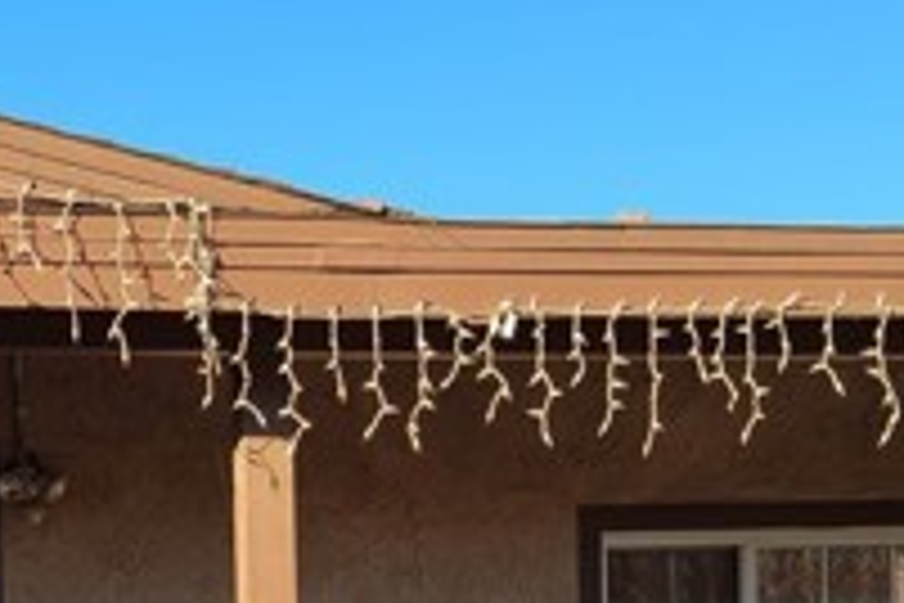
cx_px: 4
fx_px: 2159
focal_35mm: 86
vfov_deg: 14.7
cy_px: 936
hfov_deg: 22.7
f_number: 1.8
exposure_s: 1/1084
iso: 40
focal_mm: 5.4
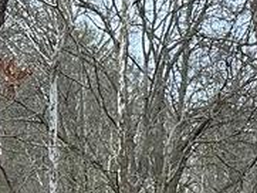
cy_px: 585
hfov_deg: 9.4
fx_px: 1419
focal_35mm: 191
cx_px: 585
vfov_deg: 7.0
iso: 64
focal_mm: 6.86
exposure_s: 1/225
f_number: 1.78
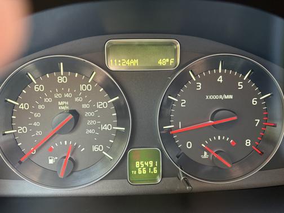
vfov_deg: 53.1
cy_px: 106
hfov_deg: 67.3
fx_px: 213
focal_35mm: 26
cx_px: 142
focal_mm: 5.96
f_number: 1.6
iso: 500
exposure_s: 1/40
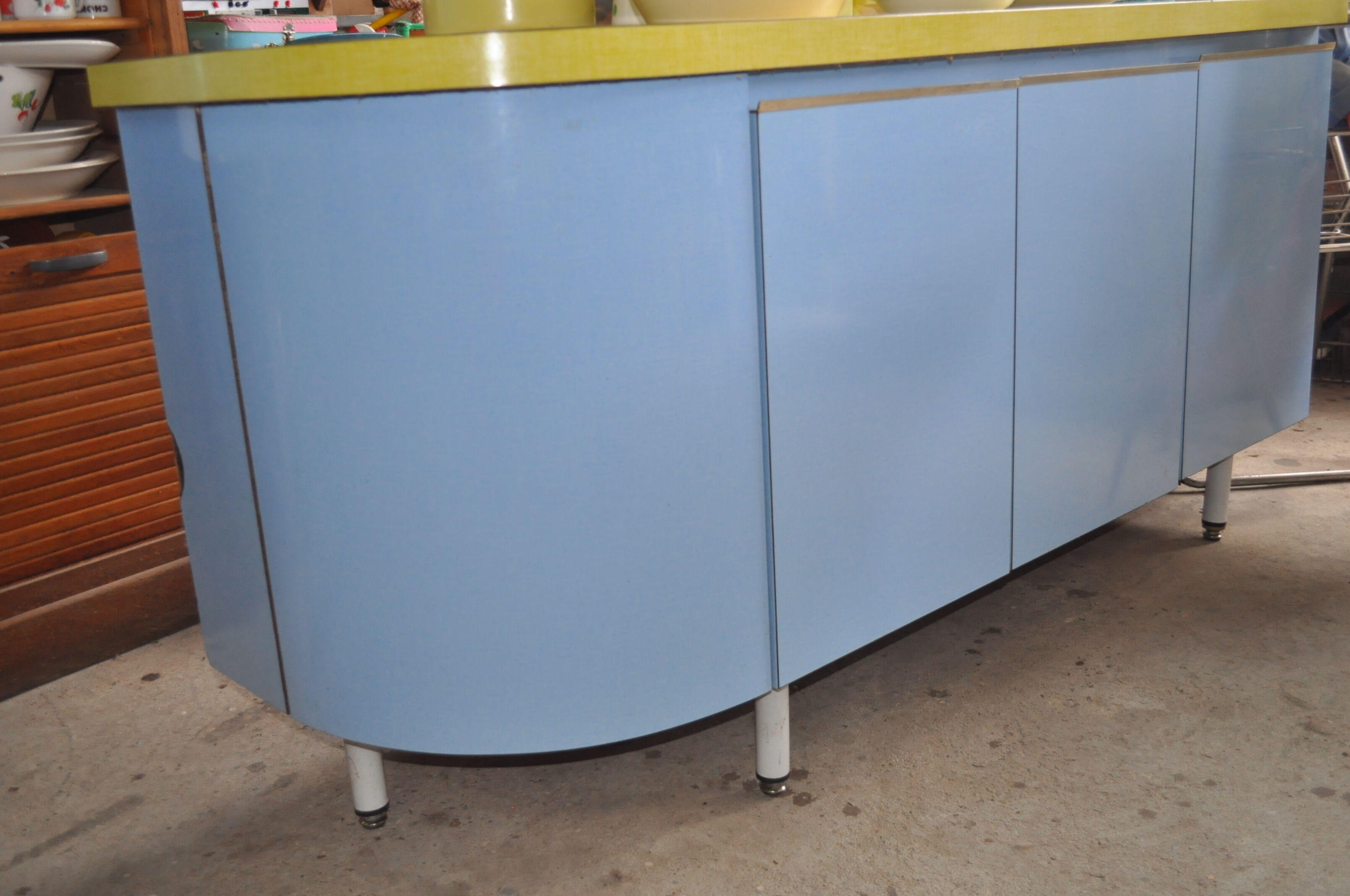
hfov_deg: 53.2
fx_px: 1348
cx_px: 675
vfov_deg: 36.8
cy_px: 448
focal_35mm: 36
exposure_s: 1/60
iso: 800
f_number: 4
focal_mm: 24
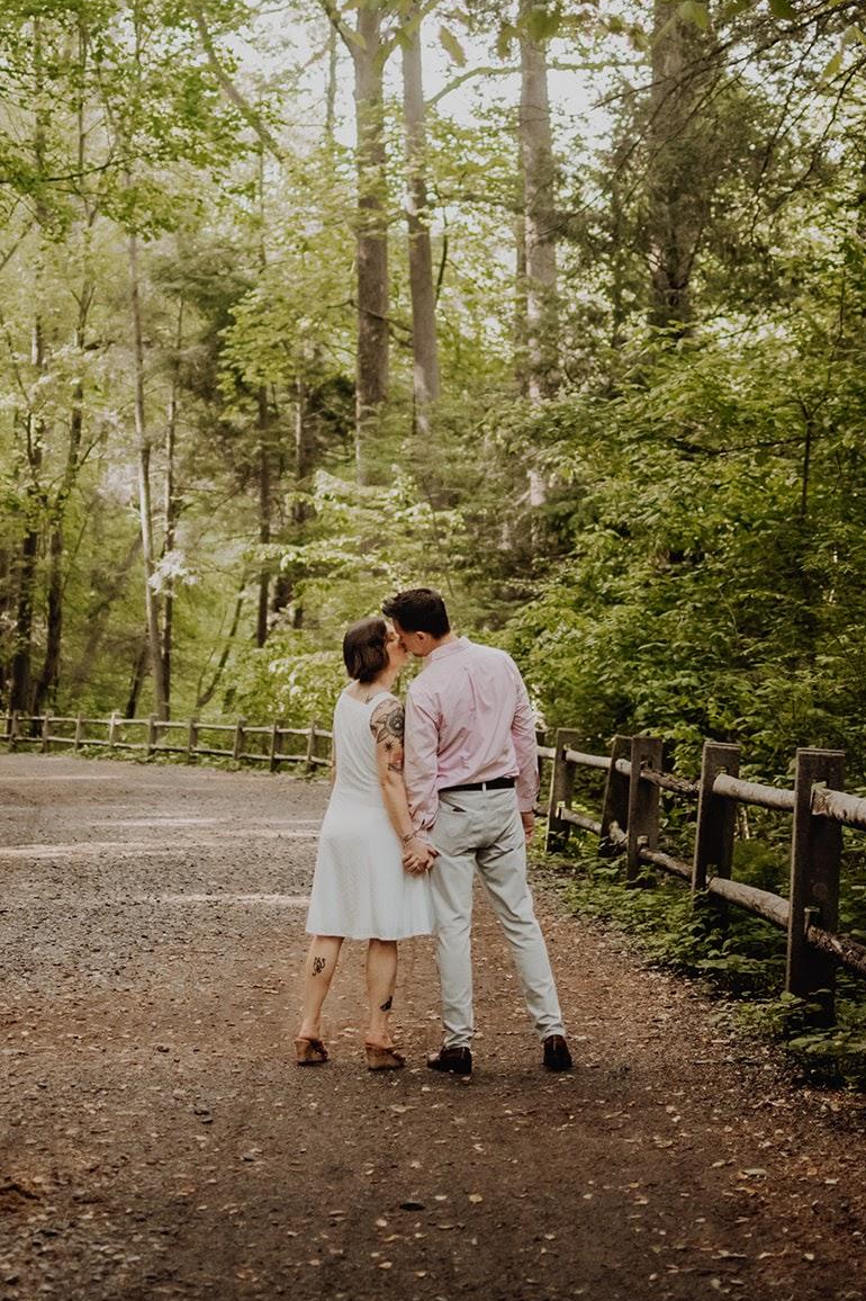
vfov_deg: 28.0
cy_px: 549
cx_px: 294
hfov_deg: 18.9
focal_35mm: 72
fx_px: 2599
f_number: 1.8
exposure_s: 1/1600
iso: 1600
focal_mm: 35
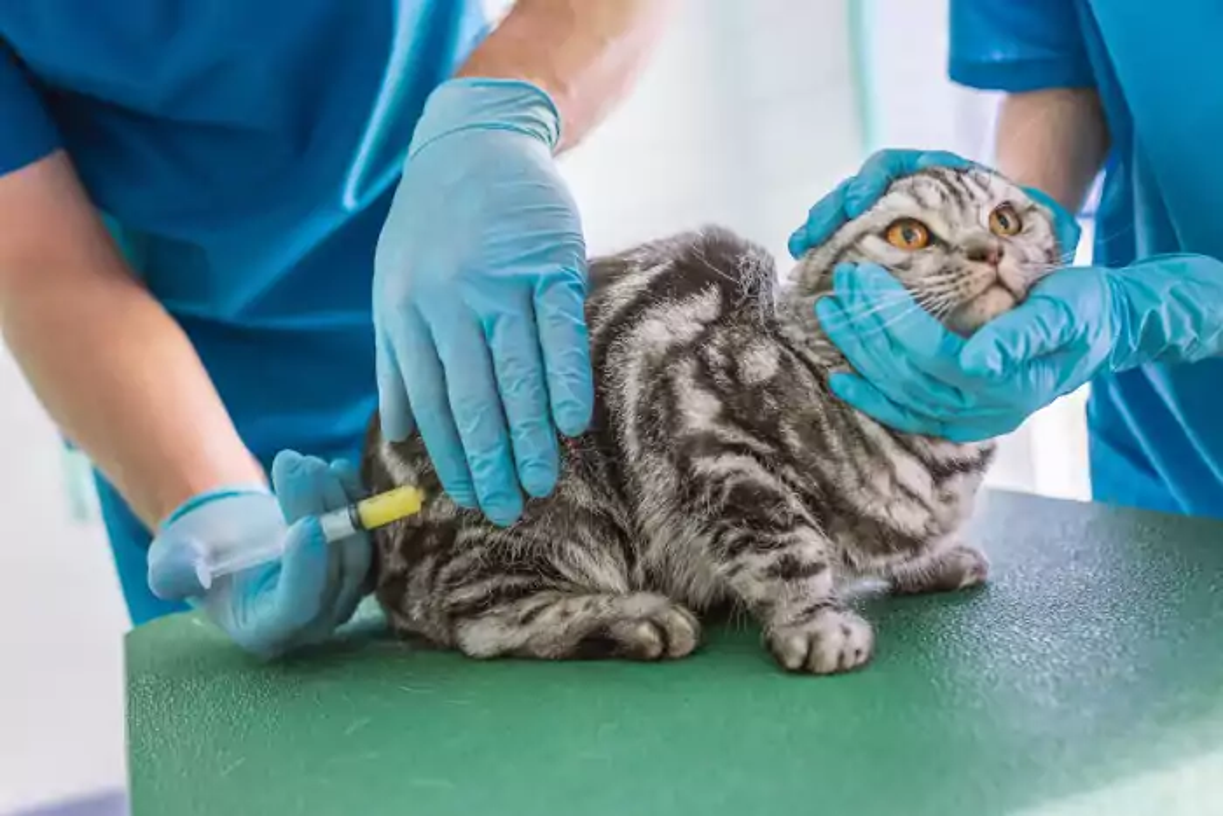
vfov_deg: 37.9
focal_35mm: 35
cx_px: 612
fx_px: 1189
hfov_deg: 54.4
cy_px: 408
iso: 800
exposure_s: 1/400
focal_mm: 35
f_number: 2.8
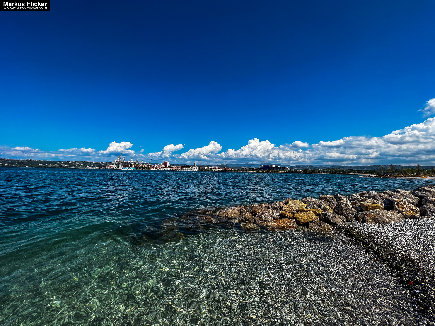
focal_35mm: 13
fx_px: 163
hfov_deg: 106.2
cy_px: 163
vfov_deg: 89.9
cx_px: 218
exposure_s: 1/2300
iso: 32
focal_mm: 1.57
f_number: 1.8
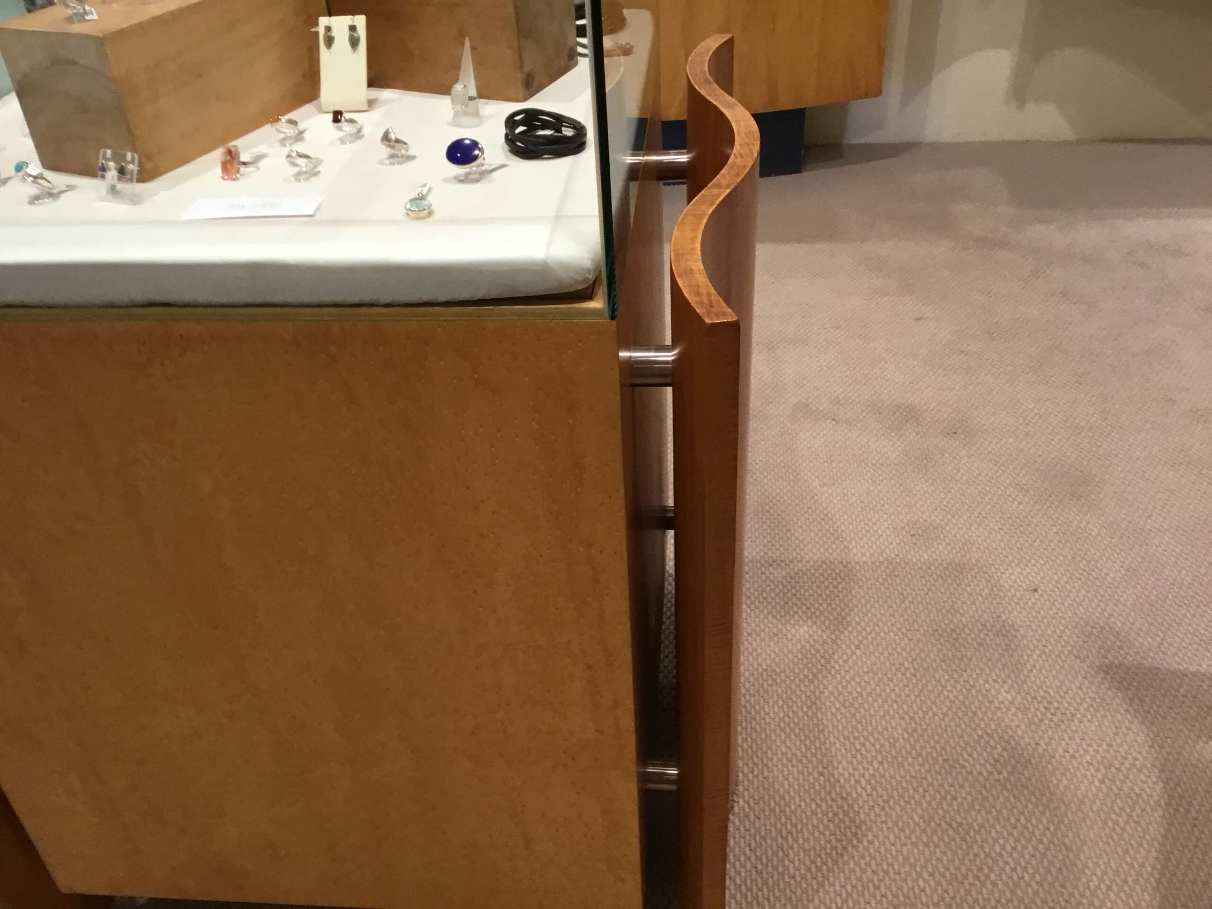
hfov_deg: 58.4
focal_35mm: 31
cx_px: 606
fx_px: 1085
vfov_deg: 45.4
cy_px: 454
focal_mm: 3.3
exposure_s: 1/33
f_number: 2.4
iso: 50
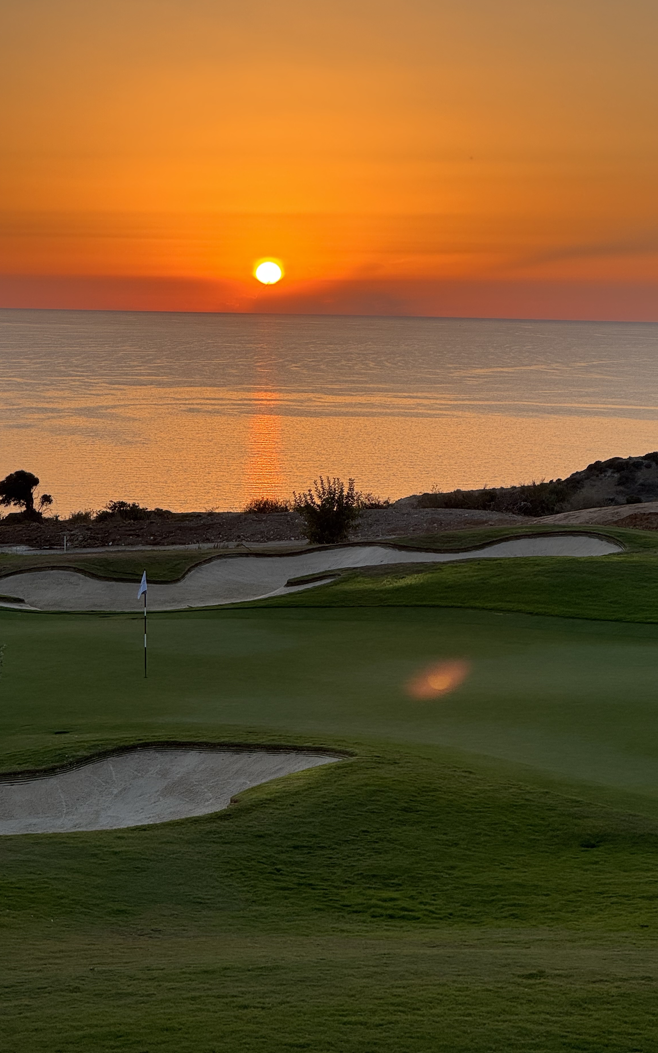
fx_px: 2554
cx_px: 373
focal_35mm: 89
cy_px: 485
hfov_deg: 14.7
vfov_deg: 23.3
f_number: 2.8
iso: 25
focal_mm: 9
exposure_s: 1/144
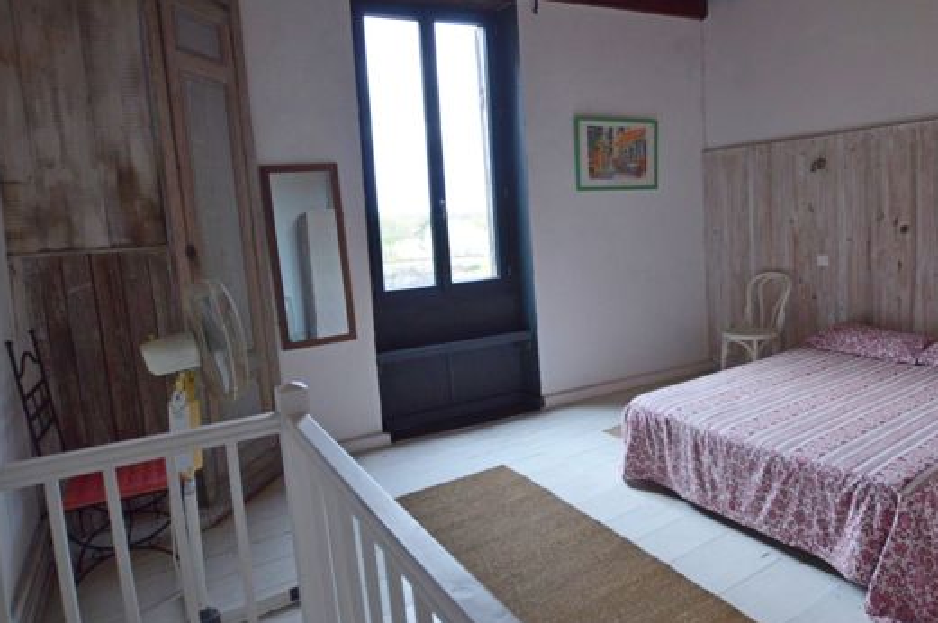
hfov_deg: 74.4
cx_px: 570
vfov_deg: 54.2
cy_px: 274
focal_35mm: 23
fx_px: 607
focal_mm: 11.5
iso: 400
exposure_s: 1/100
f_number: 5
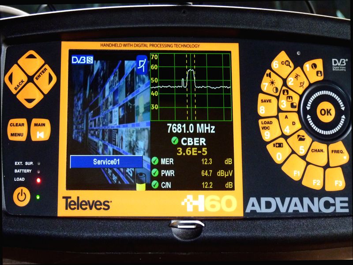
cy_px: 132
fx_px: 1030
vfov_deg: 14.6
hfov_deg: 19.4
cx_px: 176
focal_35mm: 101
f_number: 3.6
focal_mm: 18
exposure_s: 1/80
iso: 400
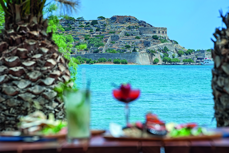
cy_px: 76
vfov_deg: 8.8
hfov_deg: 13.3
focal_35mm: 155
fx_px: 985
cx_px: 114
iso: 200
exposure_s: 1/400
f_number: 10
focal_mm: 155
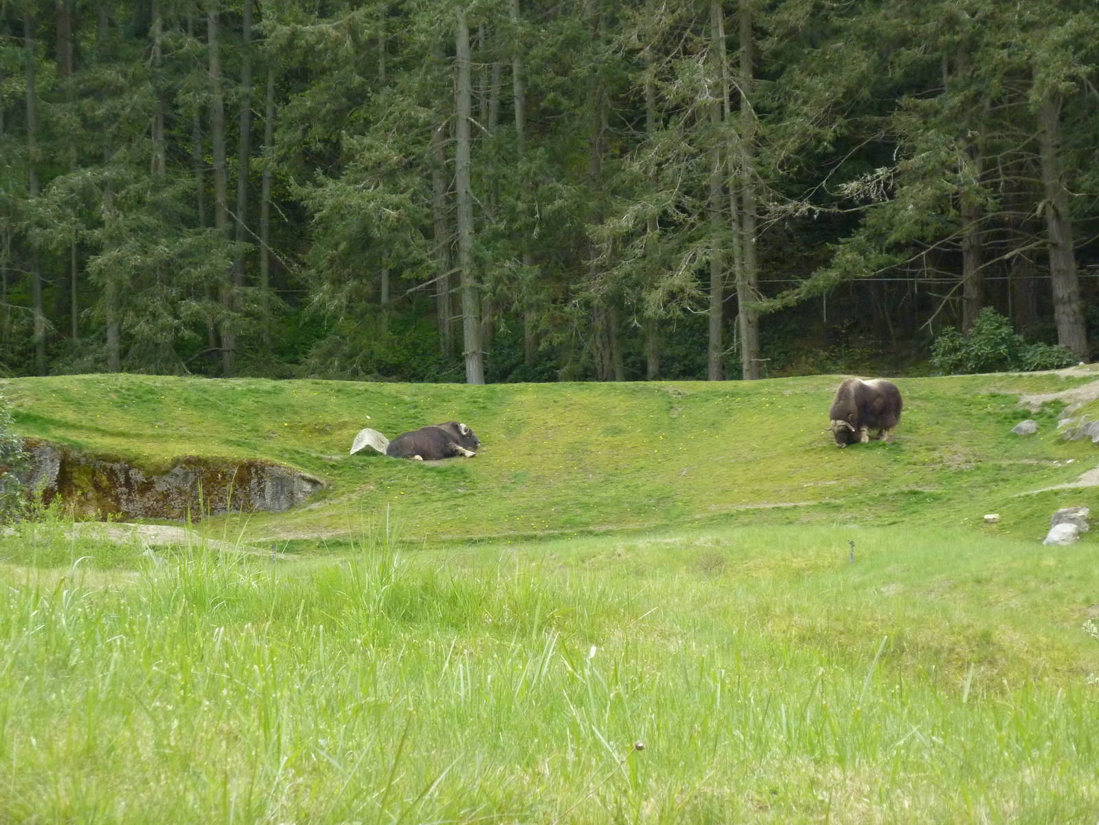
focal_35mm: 137
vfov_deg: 10.8
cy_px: 412
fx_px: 4350
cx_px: 550
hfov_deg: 14.4
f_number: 4.5
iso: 400
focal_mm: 22.5
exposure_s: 1/500
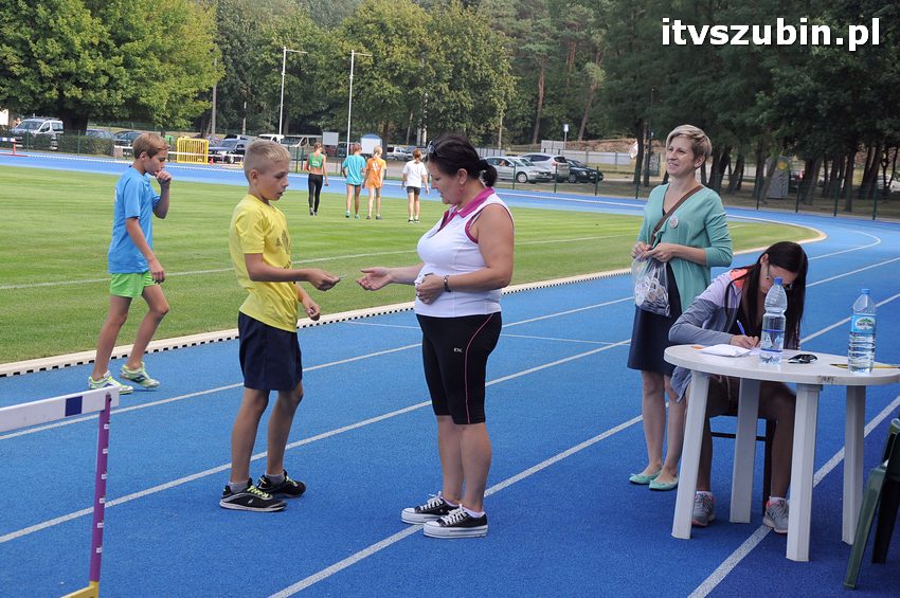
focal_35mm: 75
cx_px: 450
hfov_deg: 27.0
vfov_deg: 18.1
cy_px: 299
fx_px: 1873
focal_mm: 50
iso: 400
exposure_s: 1/250
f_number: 8
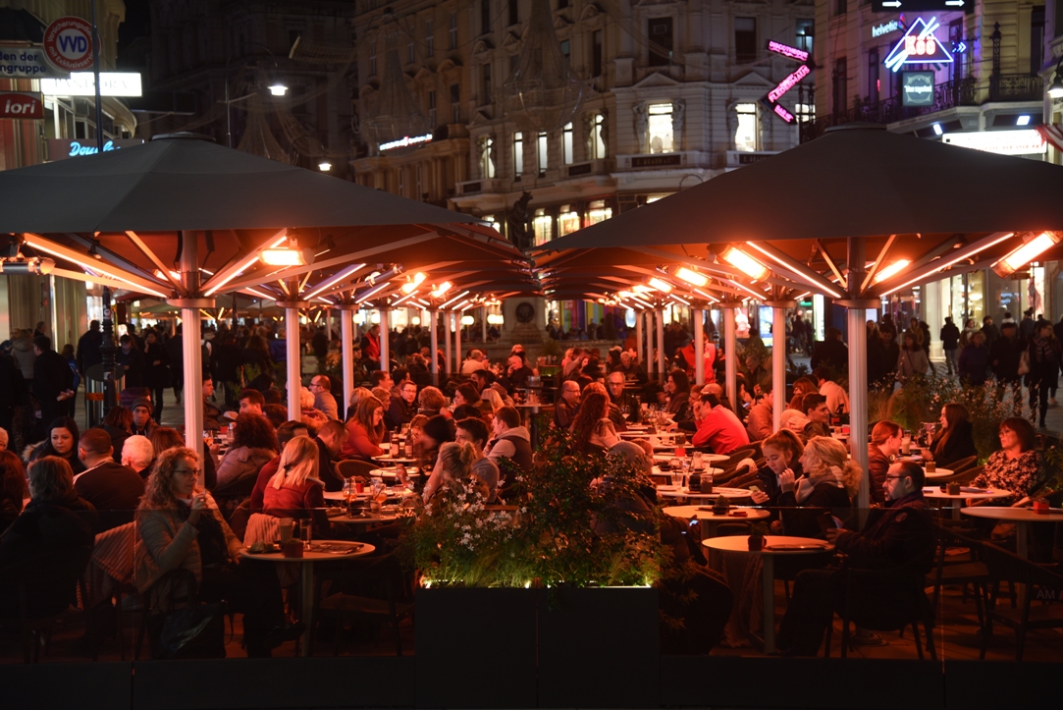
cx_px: 532
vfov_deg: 21.9
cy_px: 355
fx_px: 1831
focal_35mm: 62
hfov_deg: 32.4
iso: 400
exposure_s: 1/10
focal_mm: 62
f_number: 4
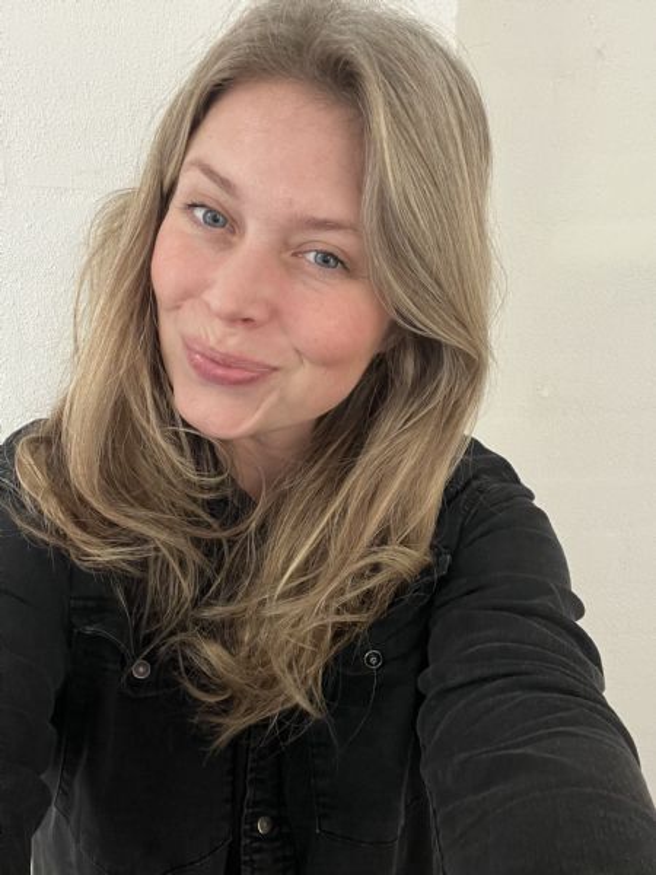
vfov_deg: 60.0
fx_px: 758
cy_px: 438
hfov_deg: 46.8
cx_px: 328
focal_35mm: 30
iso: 250
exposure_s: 1/33
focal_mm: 2.71
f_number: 2.2
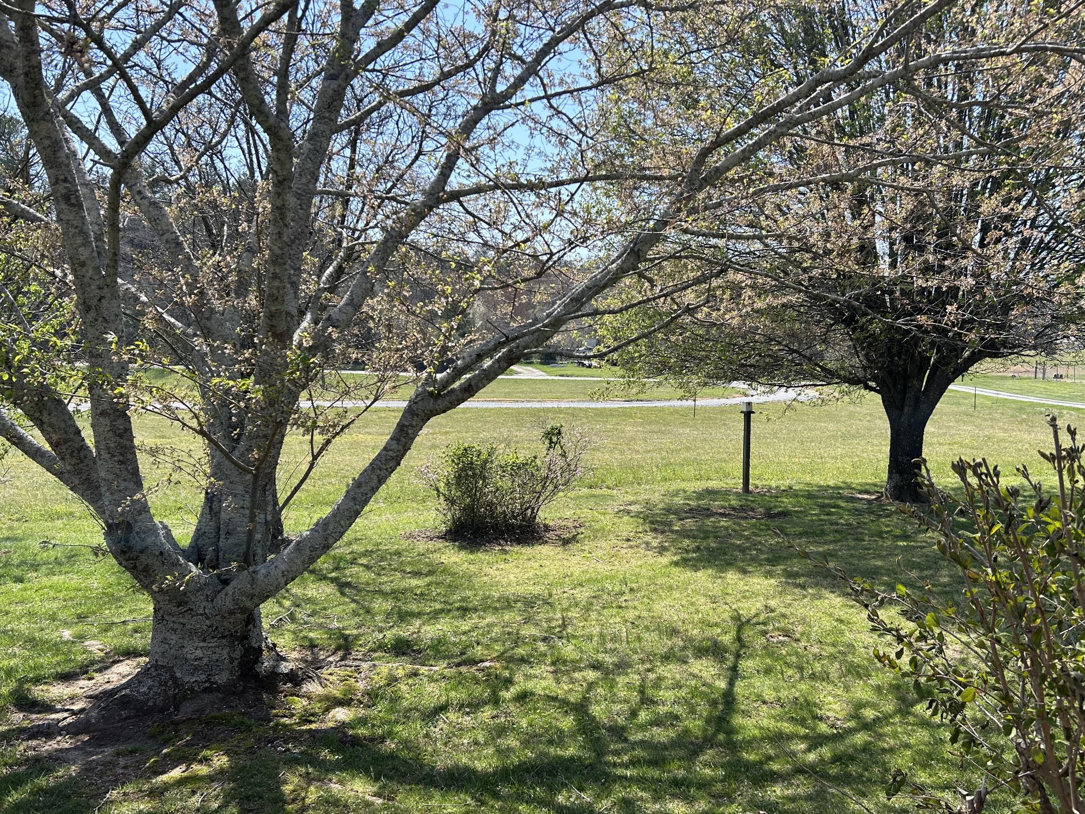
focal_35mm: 30
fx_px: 940
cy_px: 455
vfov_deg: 46.7
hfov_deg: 59.9
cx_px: 584
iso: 50
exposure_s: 1/1751
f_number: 1.5
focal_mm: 5.7
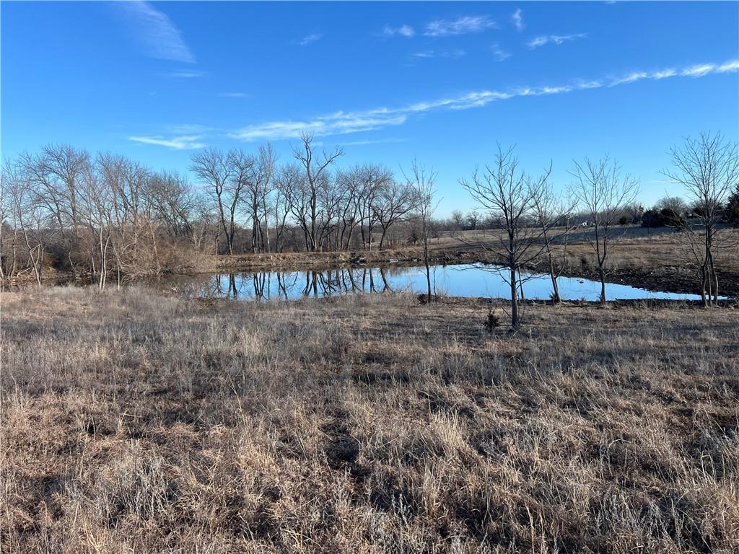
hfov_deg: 67.3
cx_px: 370
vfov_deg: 53.1
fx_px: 555
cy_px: 277
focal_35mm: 26
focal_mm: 5.7
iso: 50
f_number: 1.5
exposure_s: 1/1972
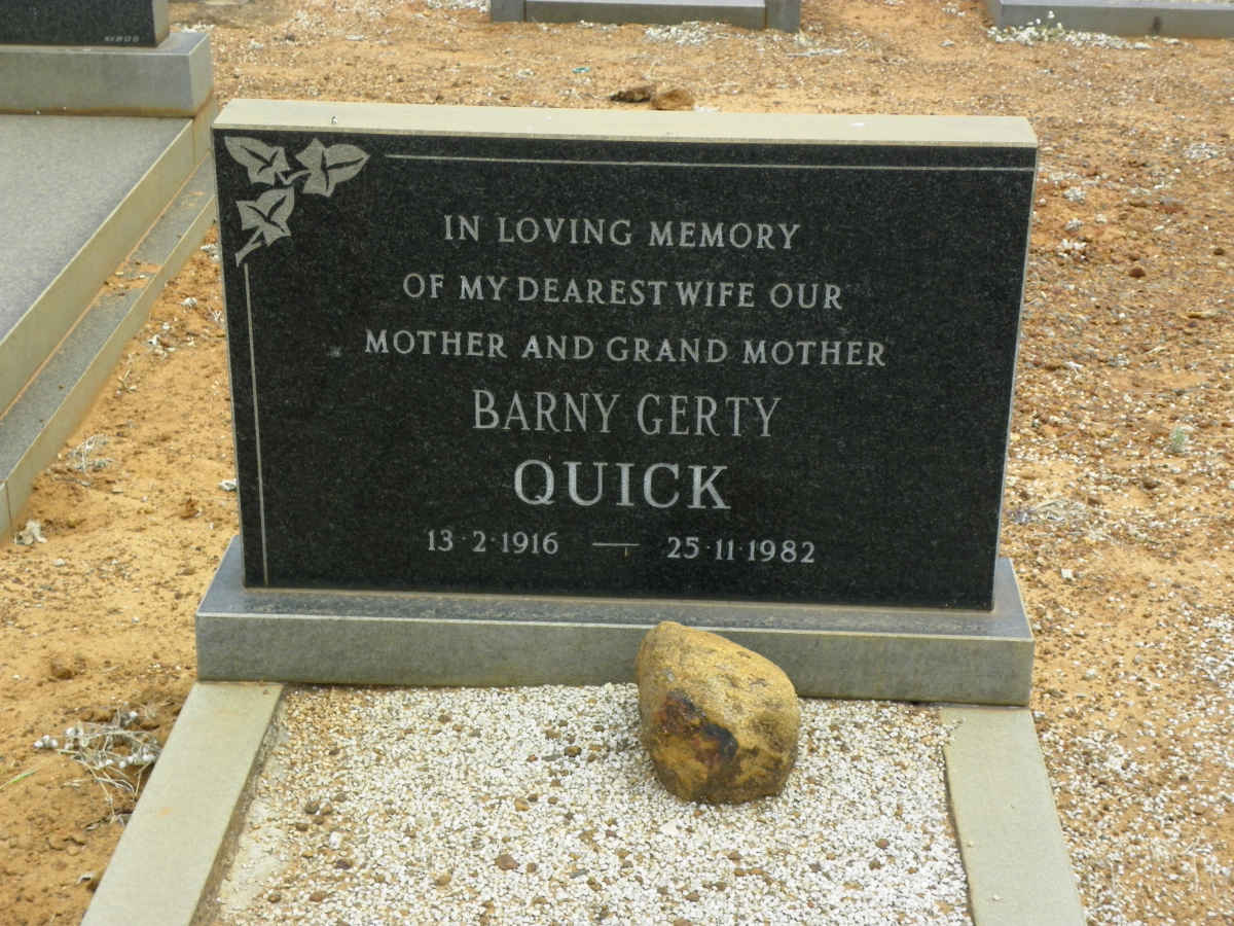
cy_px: 463
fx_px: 2139
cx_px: 617
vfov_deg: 24.4
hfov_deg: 32.2
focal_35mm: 60
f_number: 5
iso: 64
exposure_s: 1/160
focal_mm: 10.7
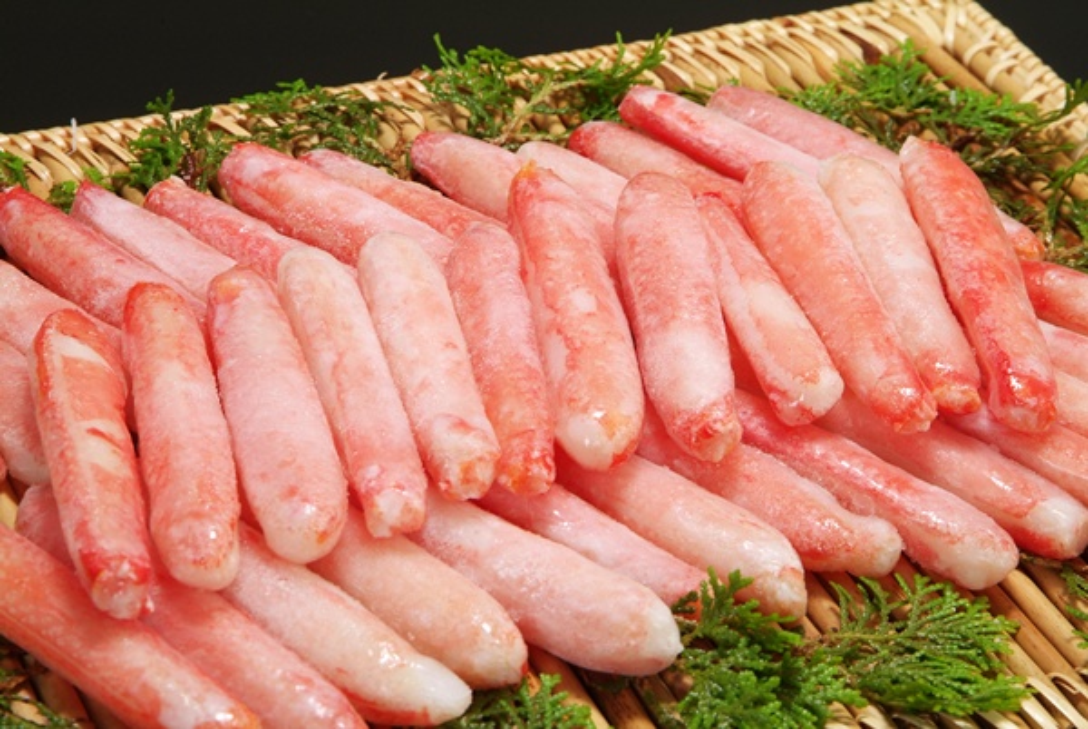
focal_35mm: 117
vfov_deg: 11.8
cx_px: 544
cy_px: 364
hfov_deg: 17.5
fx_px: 3541
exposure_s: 1/60
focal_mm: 78
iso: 200
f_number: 16
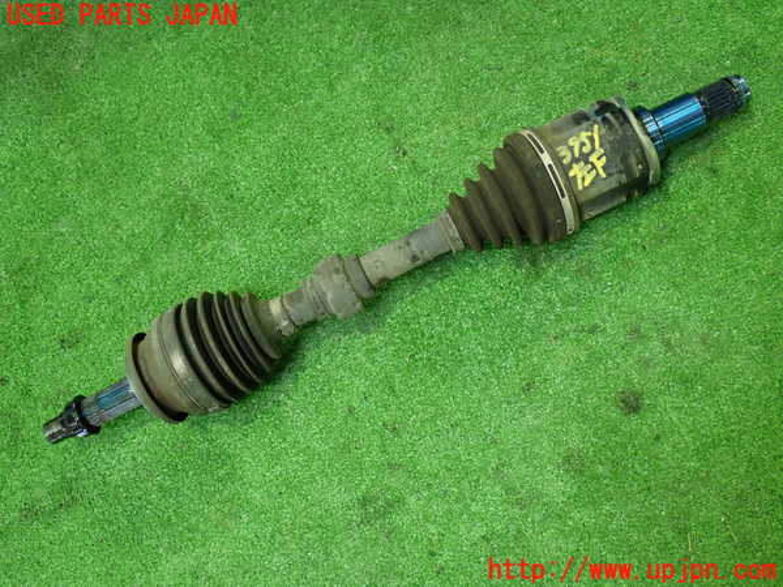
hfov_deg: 45.8
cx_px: 392
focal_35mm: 41
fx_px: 927
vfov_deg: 35.1
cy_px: 294
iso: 800
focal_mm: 7.31
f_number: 2.8
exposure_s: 1/40
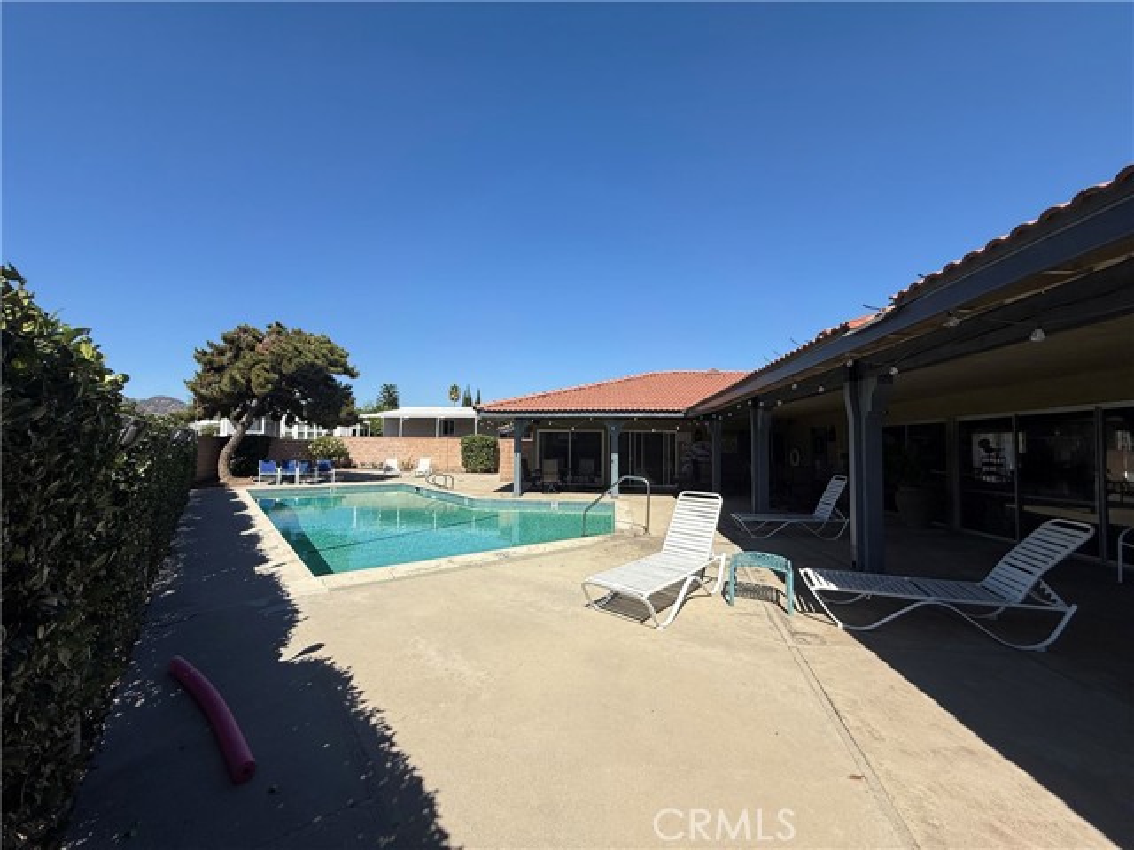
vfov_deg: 85.7
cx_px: 567
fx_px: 459
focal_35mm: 14
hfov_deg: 102.1
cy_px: 425
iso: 50
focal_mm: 2.22
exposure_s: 1/3460
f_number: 2.2
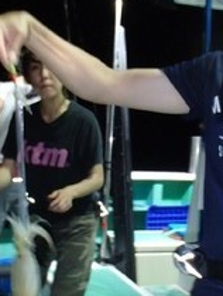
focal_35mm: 64
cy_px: 161
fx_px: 549
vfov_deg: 30.2
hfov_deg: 22.9
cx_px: 145
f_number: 3.9
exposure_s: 1/30
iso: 400
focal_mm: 5
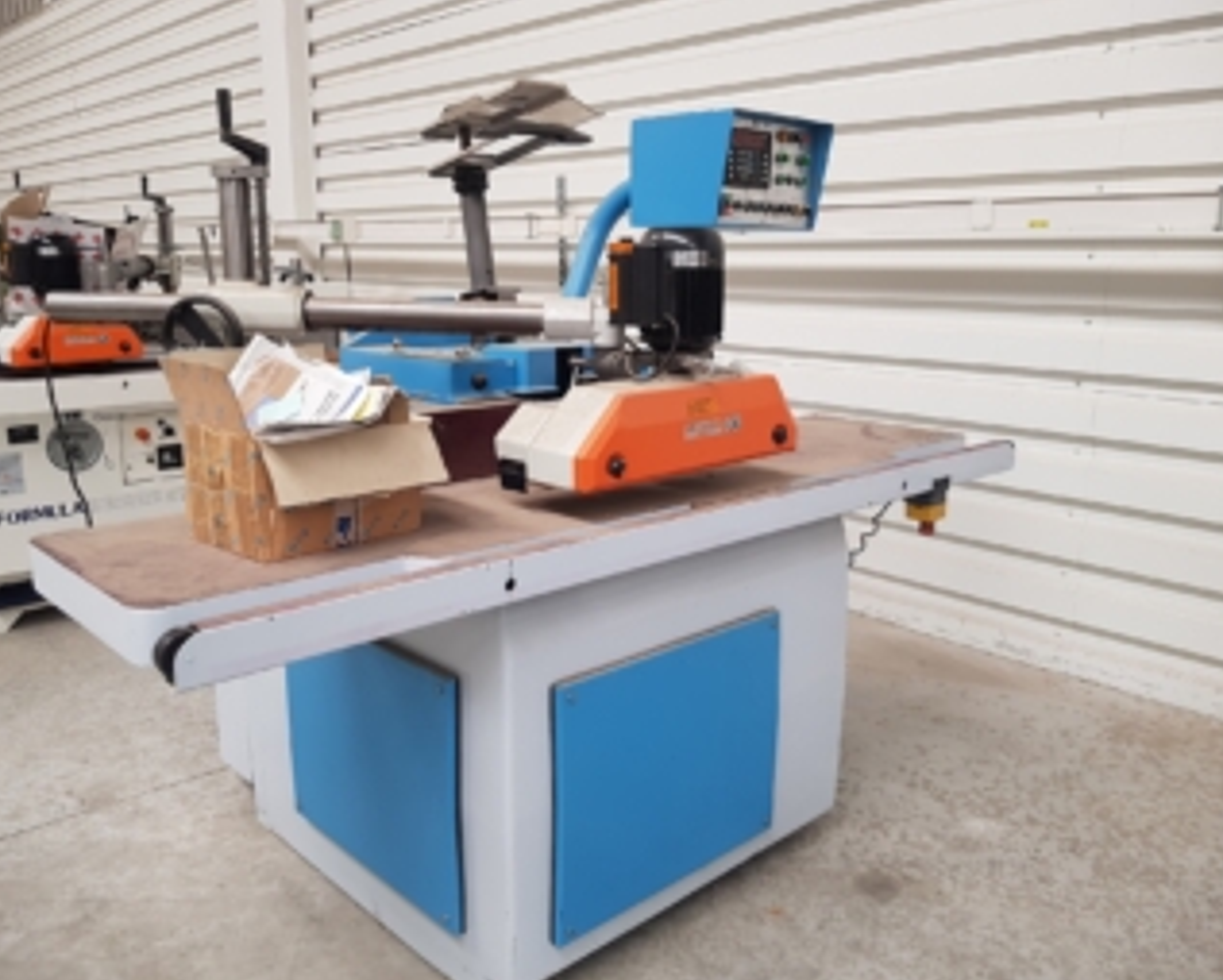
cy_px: 496
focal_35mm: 28
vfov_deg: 51.6
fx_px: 1014
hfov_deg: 62.1
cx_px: 644
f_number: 1.7
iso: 50
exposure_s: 1/50
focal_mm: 4.2
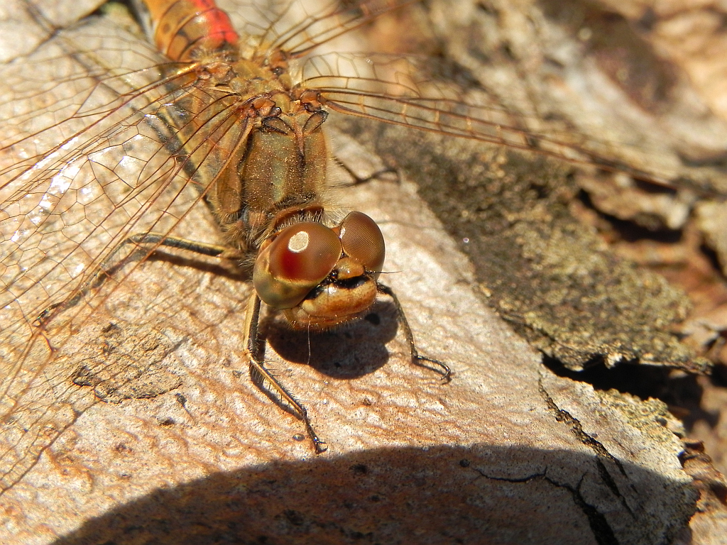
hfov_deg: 18.7
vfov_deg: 14.1
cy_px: 272
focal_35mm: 105
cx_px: 364
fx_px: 2205
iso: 160
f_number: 5.6
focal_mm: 18.8
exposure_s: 1/211
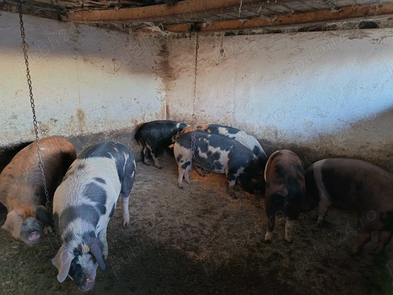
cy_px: 148
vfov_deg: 56.8
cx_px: 196
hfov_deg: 71.6
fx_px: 272
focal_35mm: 24
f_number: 1.75
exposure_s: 1/33.3
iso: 1989
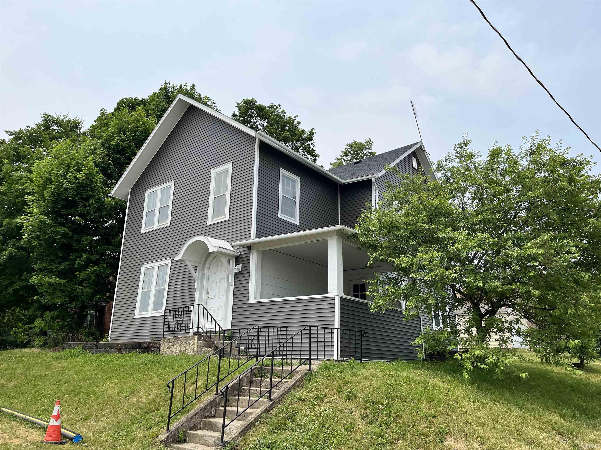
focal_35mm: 26
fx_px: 451
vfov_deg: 53.1
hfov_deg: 67.3
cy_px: 225
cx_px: 300
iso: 50
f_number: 1.6
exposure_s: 1/3876
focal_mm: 5.1
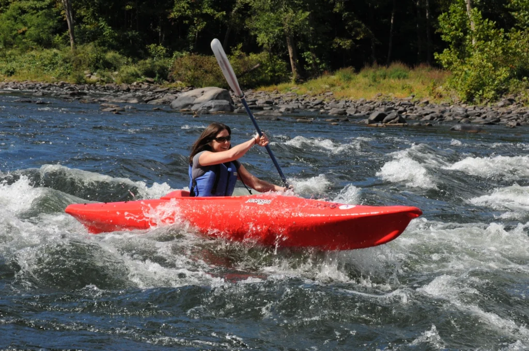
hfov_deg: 14.4
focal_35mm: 142
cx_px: 264
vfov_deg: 9.6
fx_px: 2091
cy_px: 176
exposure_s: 1/400
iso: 400
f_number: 13
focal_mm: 95
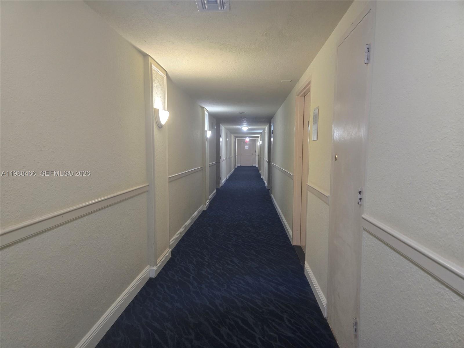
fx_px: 308
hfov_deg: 73.9
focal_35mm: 23
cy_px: 174
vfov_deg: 58.9
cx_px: 232
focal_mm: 5.4
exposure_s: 1/120
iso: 500
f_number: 1.8
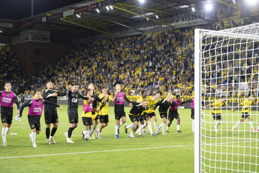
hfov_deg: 29.2
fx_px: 496
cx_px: 130
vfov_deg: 19.7
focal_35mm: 69
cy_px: 86
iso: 2000
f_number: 3.5
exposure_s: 1/400
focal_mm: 69
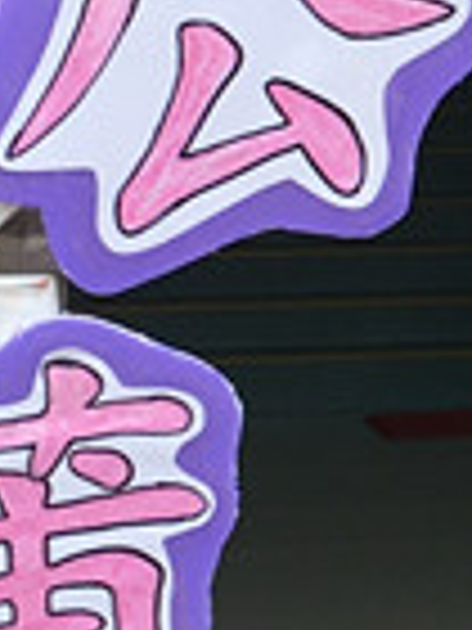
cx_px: 1155
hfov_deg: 7.0
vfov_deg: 9.9
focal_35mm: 199
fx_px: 3618
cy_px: 135
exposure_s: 1/516
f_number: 2.2
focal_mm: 4.15
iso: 25
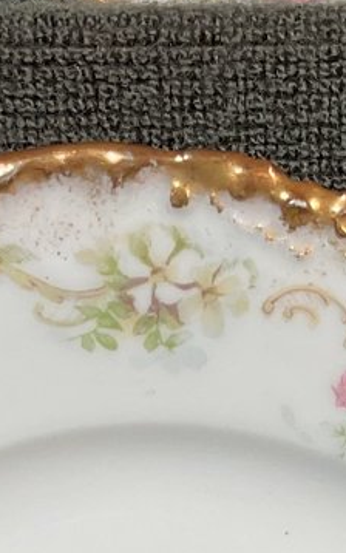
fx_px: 1960
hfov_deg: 10.0
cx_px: 313
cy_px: 855
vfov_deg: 14.8
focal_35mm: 130
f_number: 1.8
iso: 32
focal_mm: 3
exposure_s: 1/60
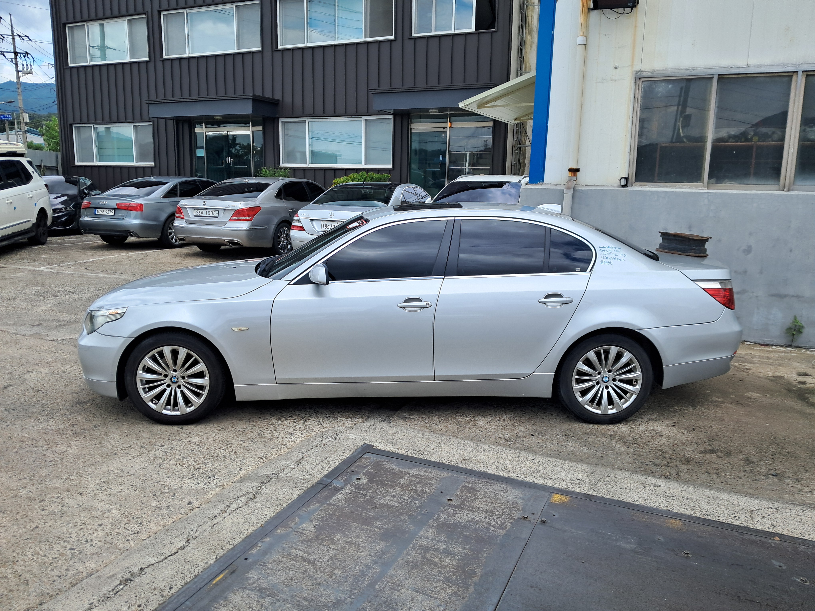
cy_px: 306
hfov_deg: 65.3
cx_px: 408
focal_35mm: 27
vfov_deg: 51.4
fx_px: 636
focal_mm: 4
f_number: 1.8
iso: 50
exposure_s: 1/418
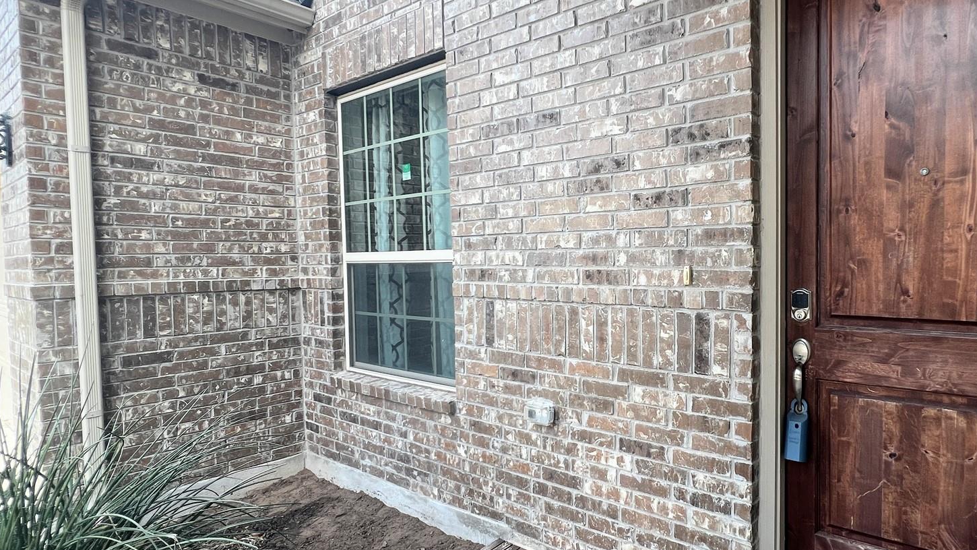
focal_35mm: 20
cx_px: 598
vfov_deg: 55.9
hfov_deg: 85.3
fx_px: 518
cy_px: 280
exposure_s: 1/184
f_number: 1.8
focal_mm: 1.57
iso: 32
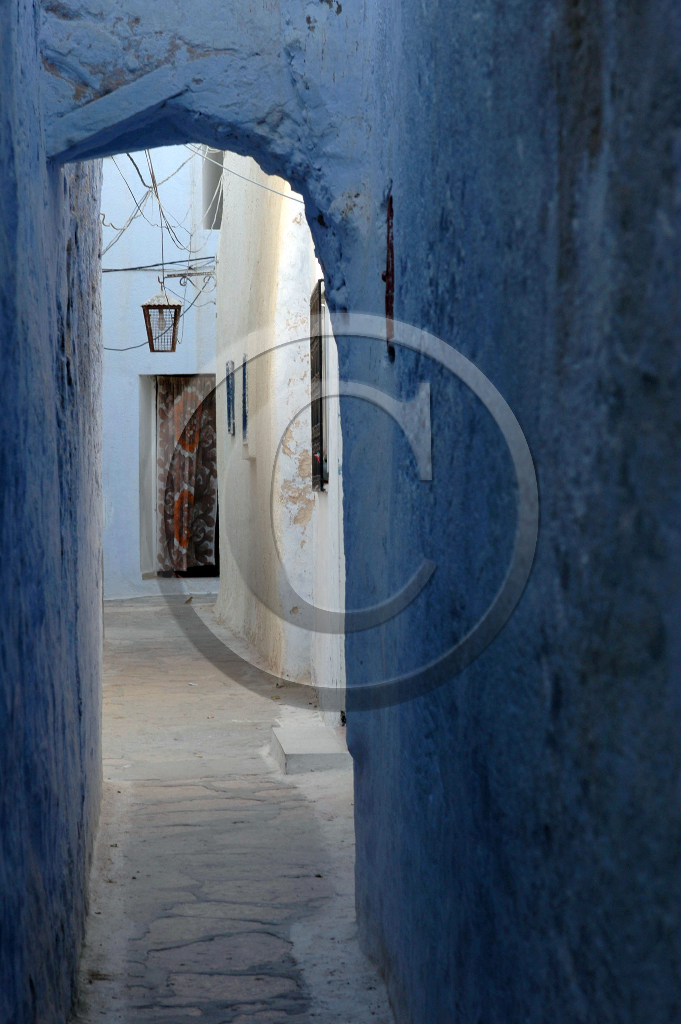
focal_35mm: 98
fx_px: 2771
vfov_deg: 20.9
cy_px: 512
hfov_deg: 14.0
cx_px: 340
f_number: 8
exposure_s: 1/60
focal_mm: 65
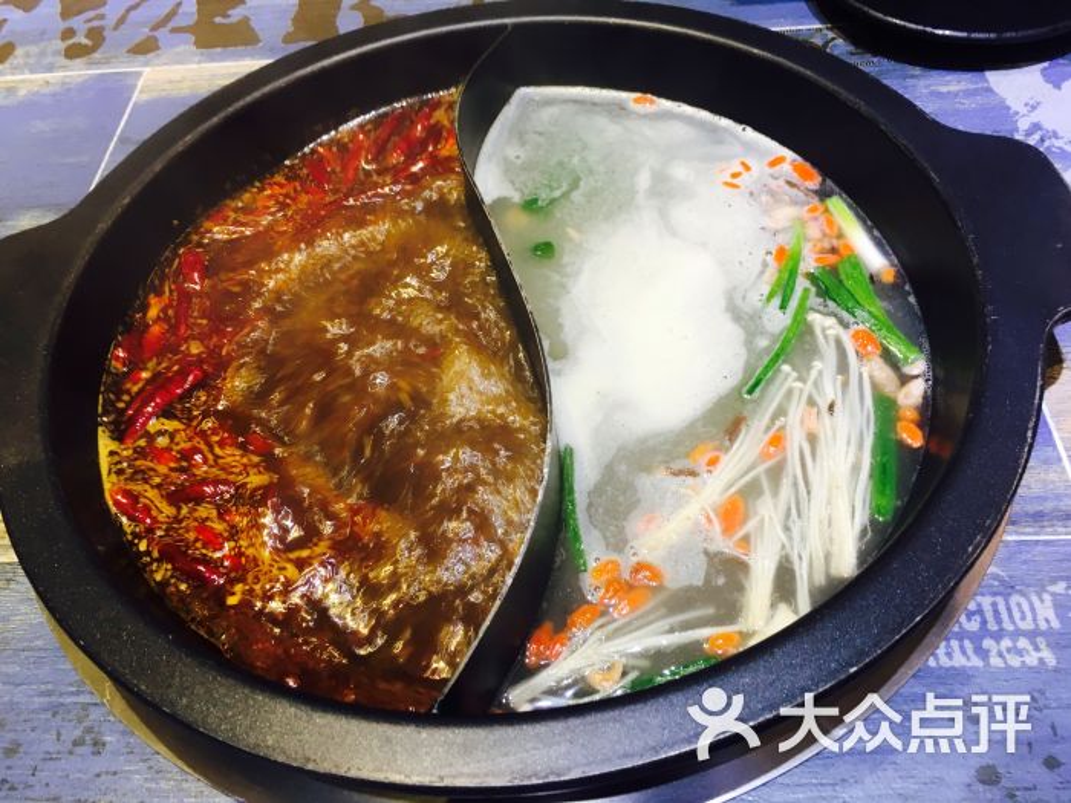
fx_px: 897
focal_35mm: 29
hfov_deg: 61.7
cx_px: 536
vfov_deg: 48.2
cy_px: 402
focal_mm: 4.15
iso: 64
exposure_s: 1/33
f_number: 2.2
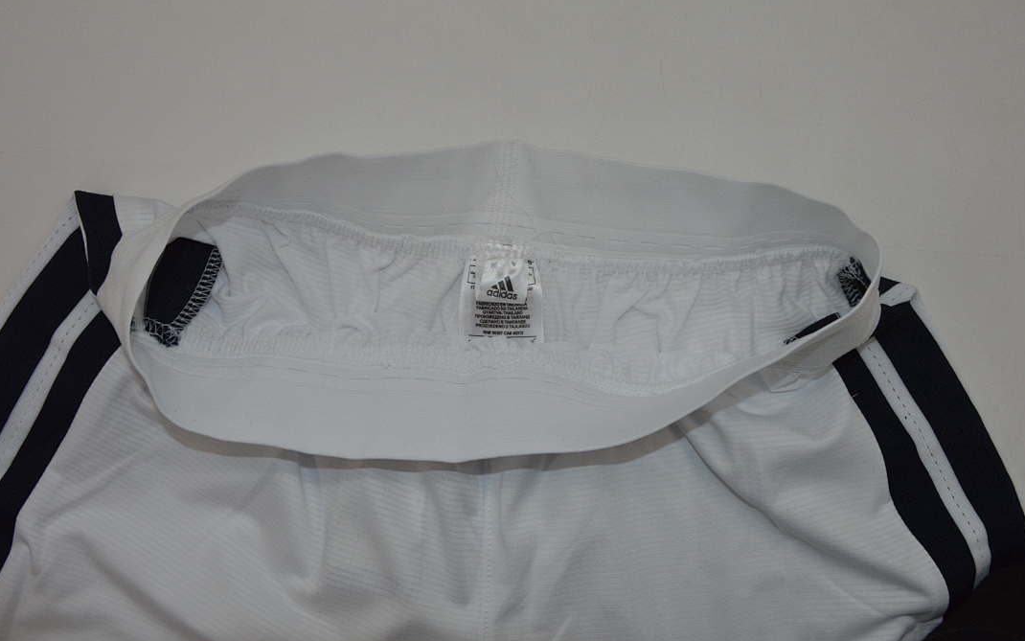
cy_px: 319
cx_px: 514
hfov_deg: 52.7
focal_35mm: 37
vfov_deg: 34.4
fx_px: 1034
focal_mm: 24
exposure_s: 1/200
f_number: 14
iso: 400
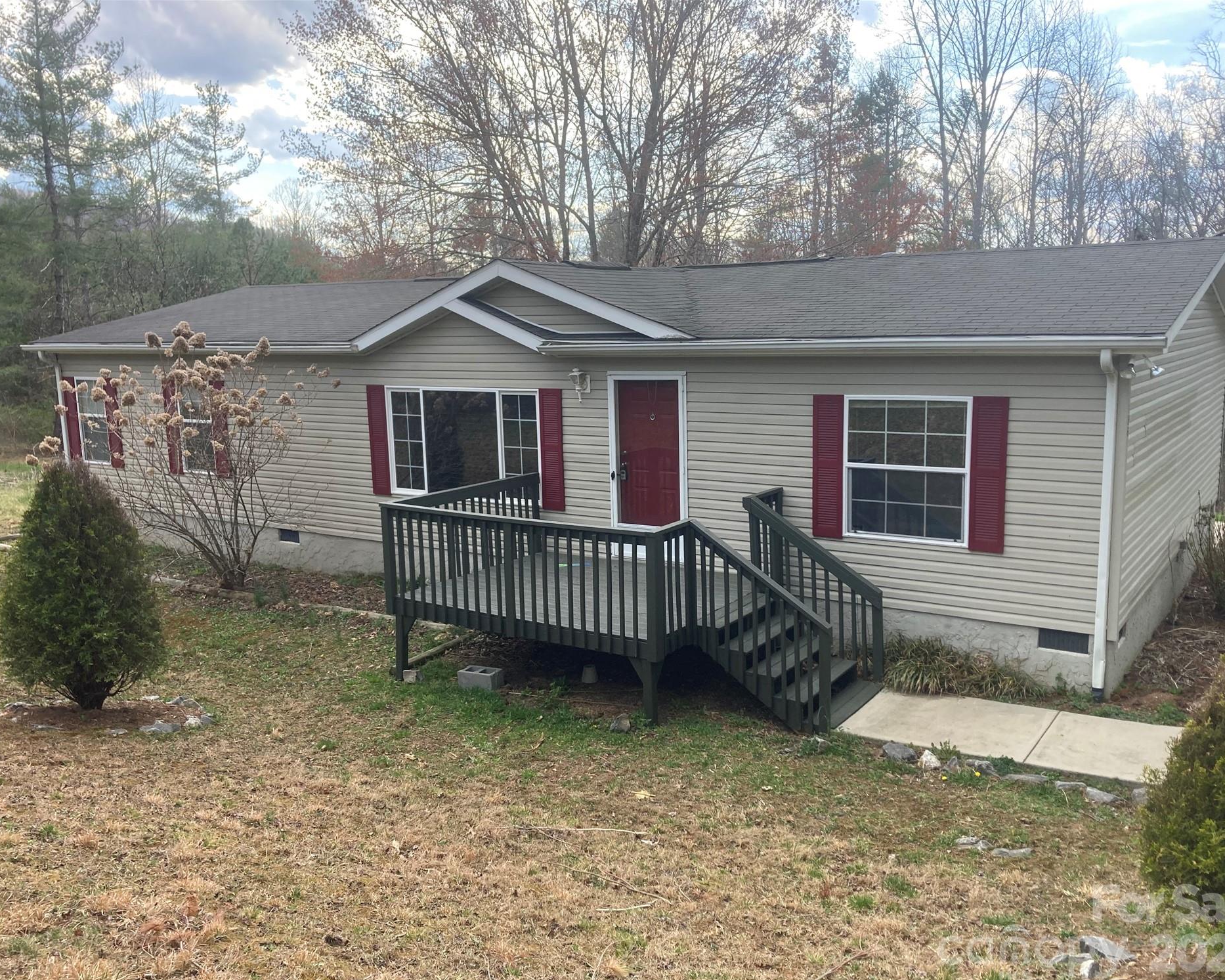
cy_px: 503
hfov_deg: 58.7
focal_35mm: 30
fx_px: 1088
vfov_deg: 48.5
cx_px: 637
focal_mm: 3.99
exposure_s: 1/369
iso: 20
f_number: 1.8
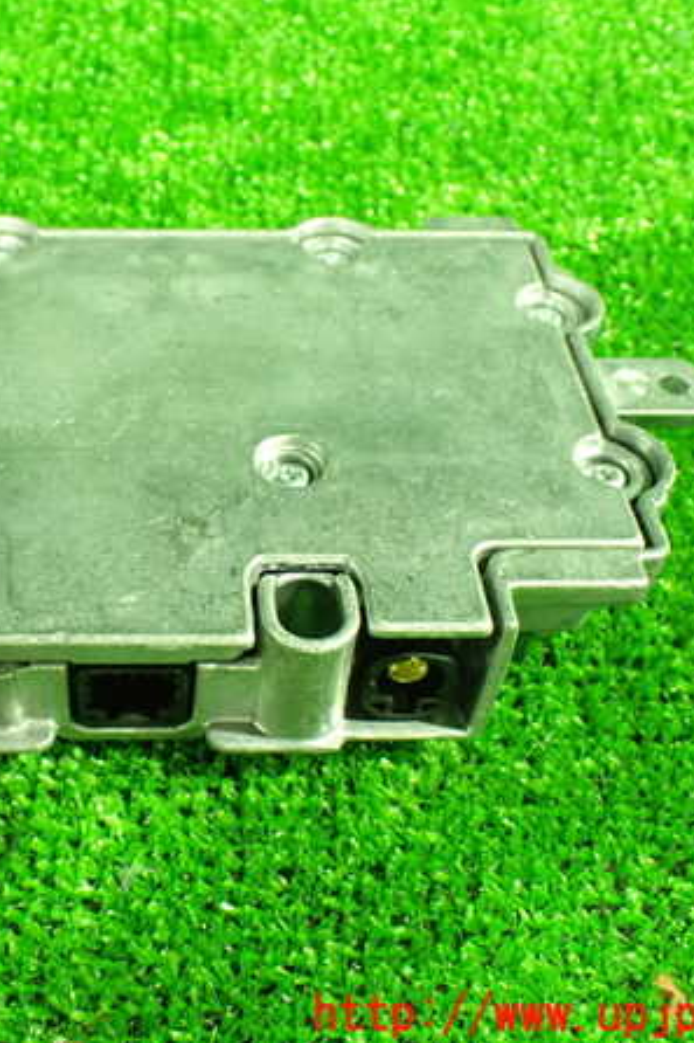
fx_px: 1215
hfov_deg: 31.1
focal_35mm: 42
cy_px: 519
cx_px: 140
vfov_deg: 46.4
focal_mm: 5.4
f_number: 2.3
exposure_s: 1/30
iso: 1600
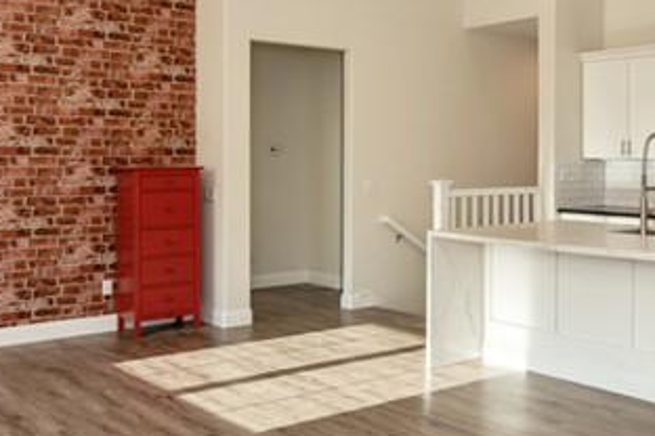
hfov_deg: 41.3
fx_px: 837
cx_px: 506
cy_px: 175
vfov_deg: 29.2
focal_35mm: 46
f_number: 5.6
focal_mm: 14
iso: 220
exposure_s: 1/125
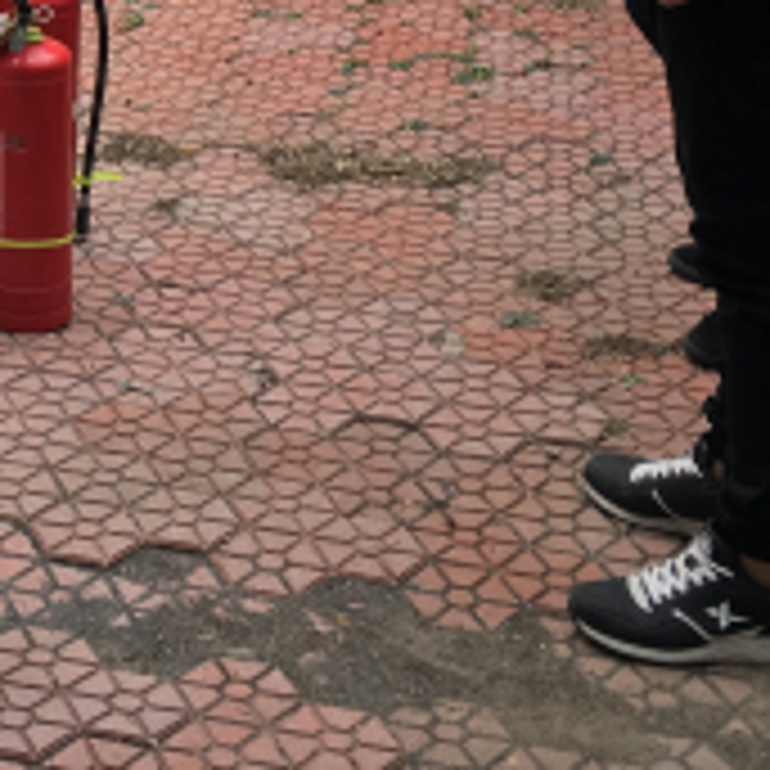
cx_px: -99
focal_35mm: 90
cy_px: -194
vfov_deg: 18.2
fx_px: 2265
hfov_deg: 18.5
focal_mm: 4.15
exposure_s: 1/197
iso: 25
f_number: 2.2
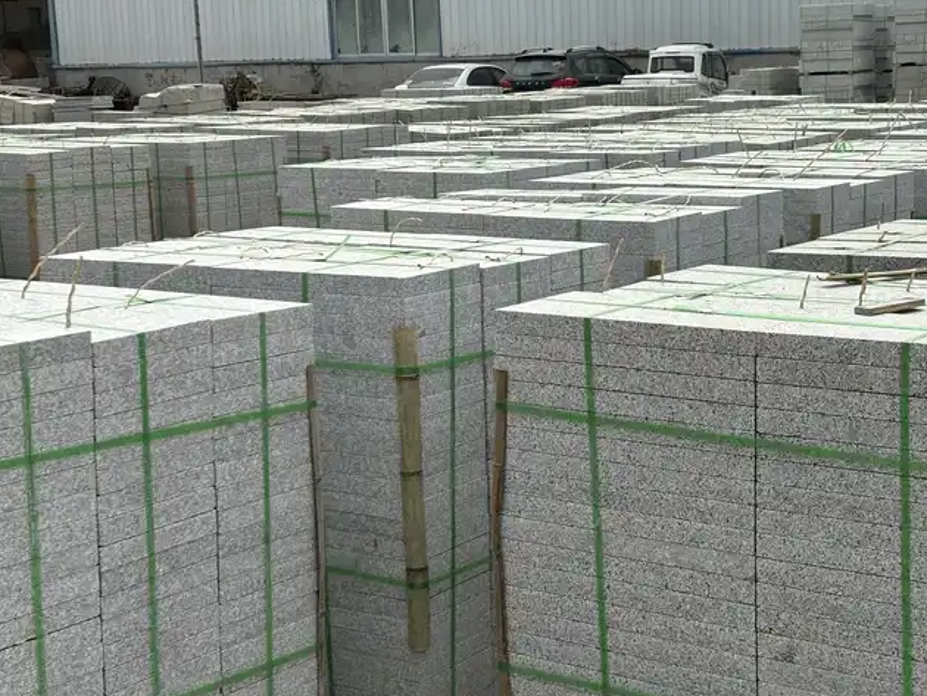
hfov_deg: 29.3
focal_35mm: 66
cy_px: 328
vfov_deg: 22.3
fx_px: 1768
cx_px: 578
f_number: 1.6
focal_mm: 5.96
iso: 40
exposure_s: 1/3663
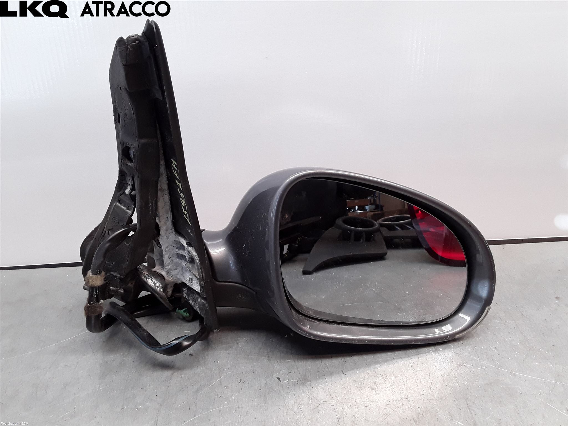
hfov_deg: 63.4
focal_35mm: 28
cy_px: 213
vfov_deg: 49.7
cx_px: 284
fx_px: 459
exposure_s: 1/100
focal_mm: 2.91
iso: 100
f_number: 1.9
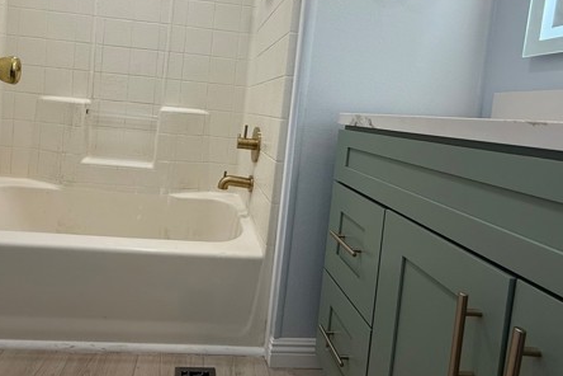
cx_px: 228
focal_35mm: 21
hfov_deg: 80.4
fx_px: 328
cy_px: 123
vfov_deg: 58.1
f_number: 2.2
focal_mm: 2.22
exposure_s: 1/120
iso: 100
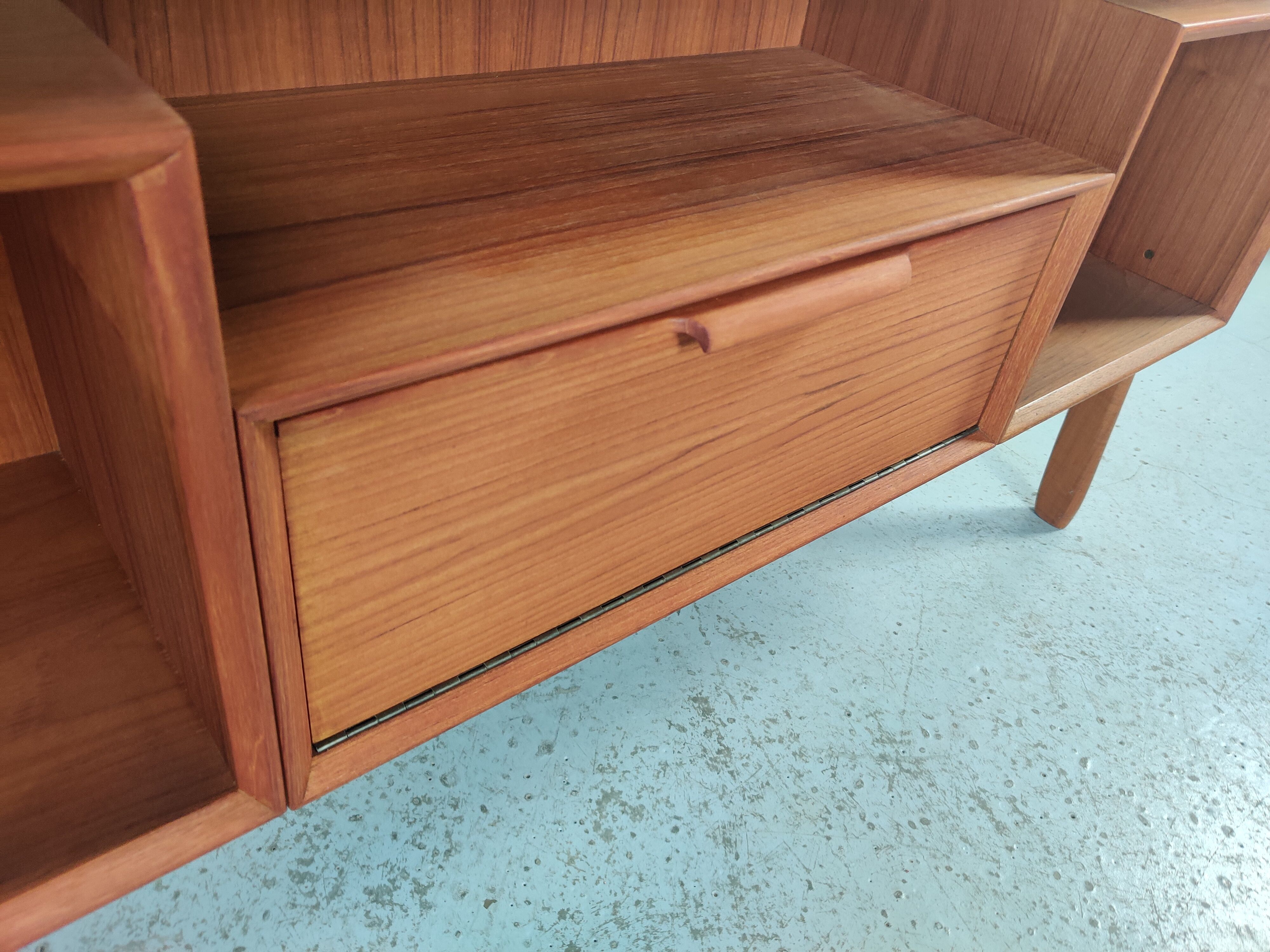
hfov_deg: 65.3
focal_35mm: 27
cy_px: 476
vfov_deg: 51.4
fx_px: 991
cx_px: 635
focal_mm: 4.75
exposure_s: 1/50
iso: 160
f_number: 1.65
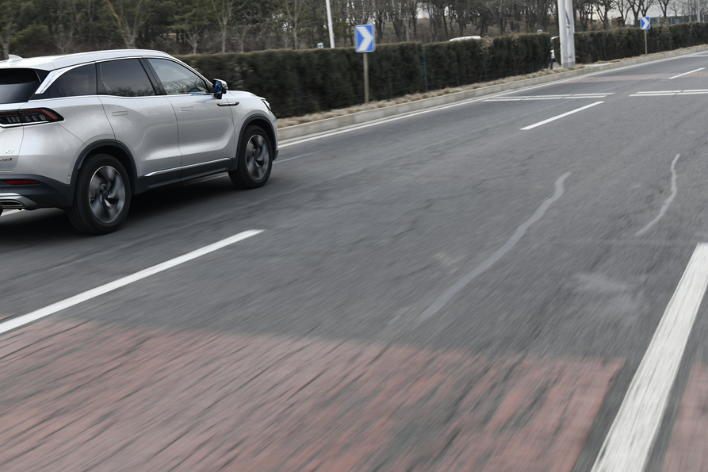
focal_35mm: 43
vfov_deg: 31.0
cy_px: 171
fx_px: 845
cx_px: 221
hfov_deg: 44.6
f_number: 5.6
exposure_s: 1/80
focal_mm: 30
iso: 100
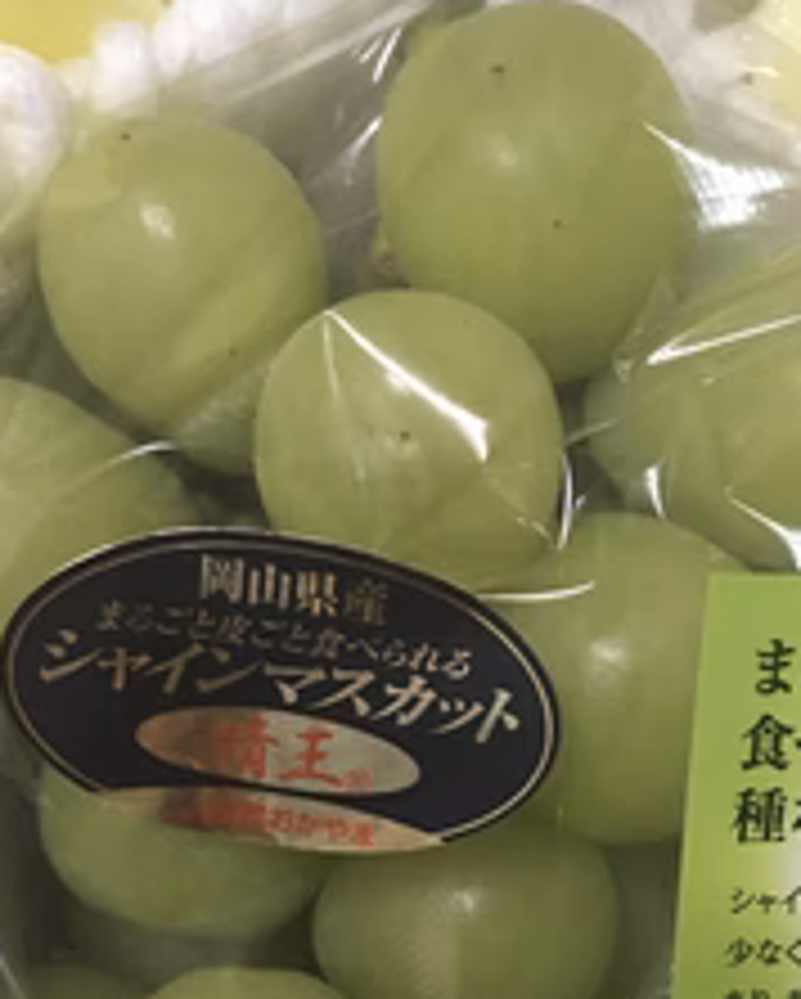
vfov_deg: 34.7
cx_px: 400
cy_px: 886
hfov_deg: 29.7
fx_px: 1509
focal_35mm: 51
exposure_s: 1/30
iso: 200
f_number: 2.2
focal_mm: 4.15
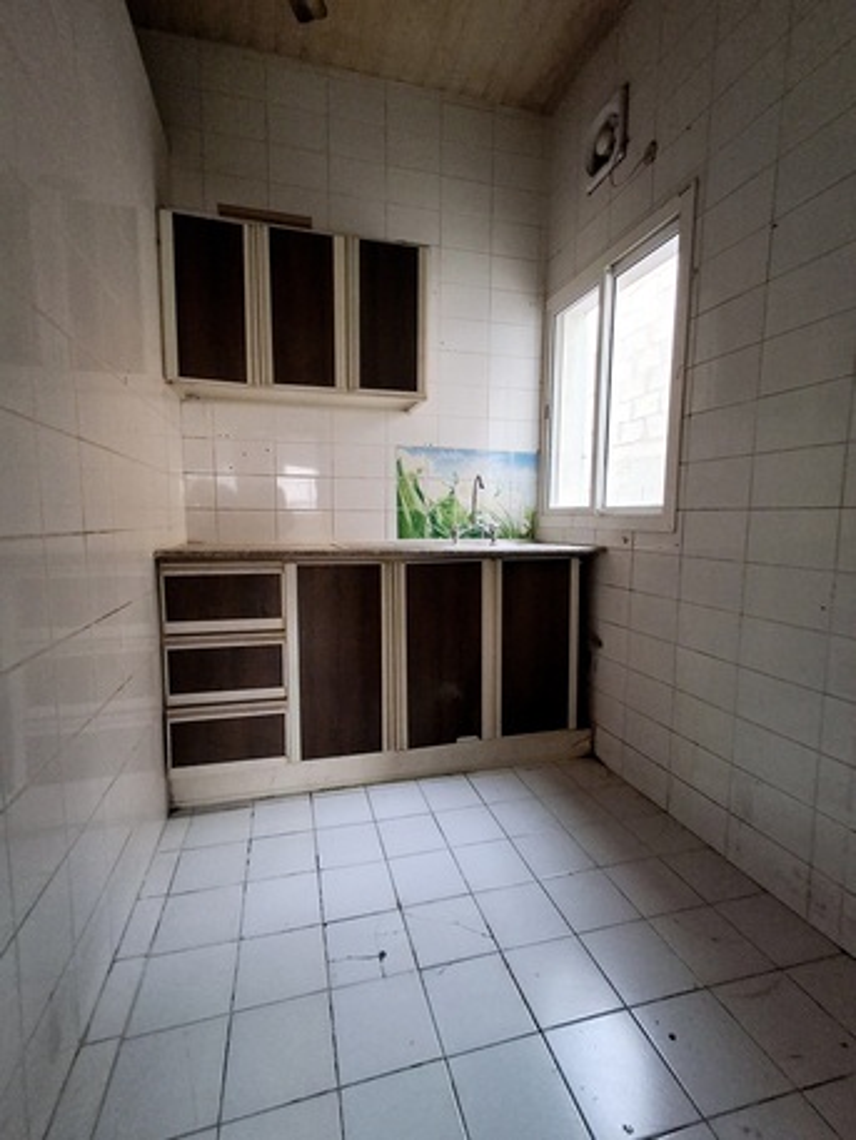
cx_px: 428
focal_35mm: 16
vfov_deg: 94.5
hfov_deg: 78.1
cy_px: 570
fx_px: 527
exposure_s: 1/24
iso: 200
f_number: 2.2
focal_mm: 1.64
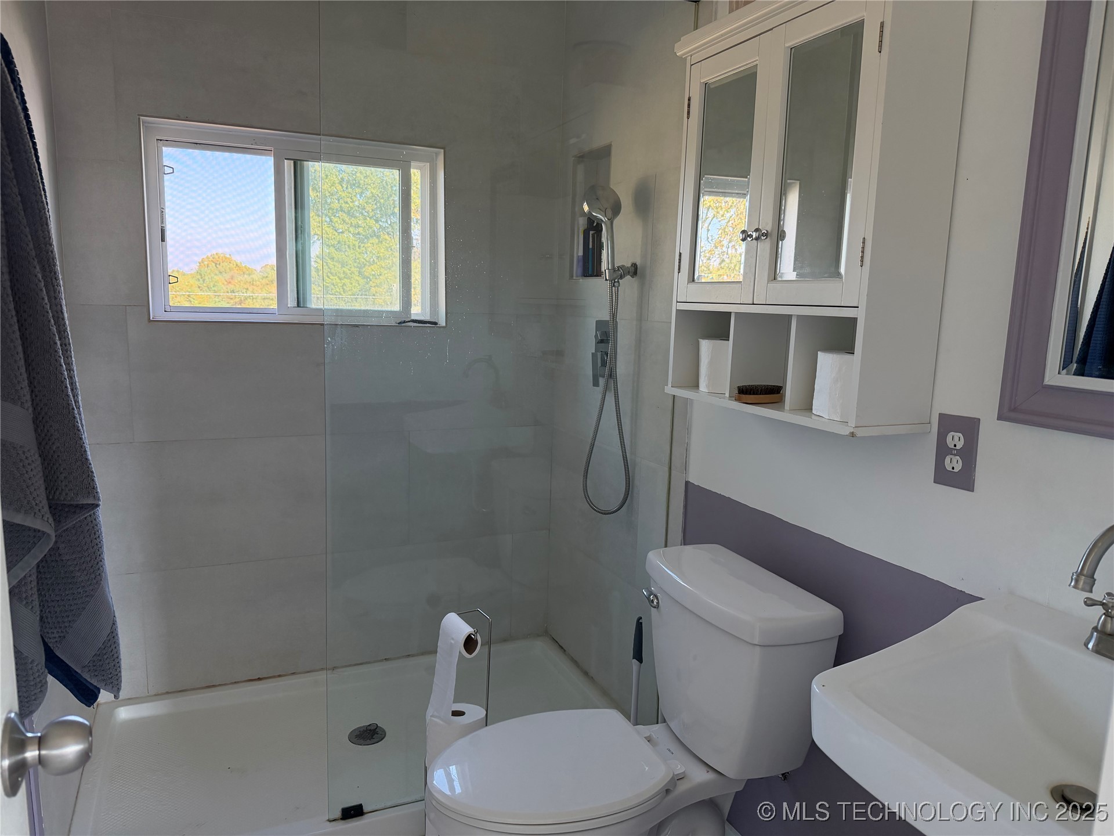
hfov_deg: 71.6
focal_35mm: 24
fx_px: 772
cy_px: 418
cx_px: 557
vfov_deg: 56.8
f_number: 1.78
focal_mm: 6.76
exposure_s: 1/191
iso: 200
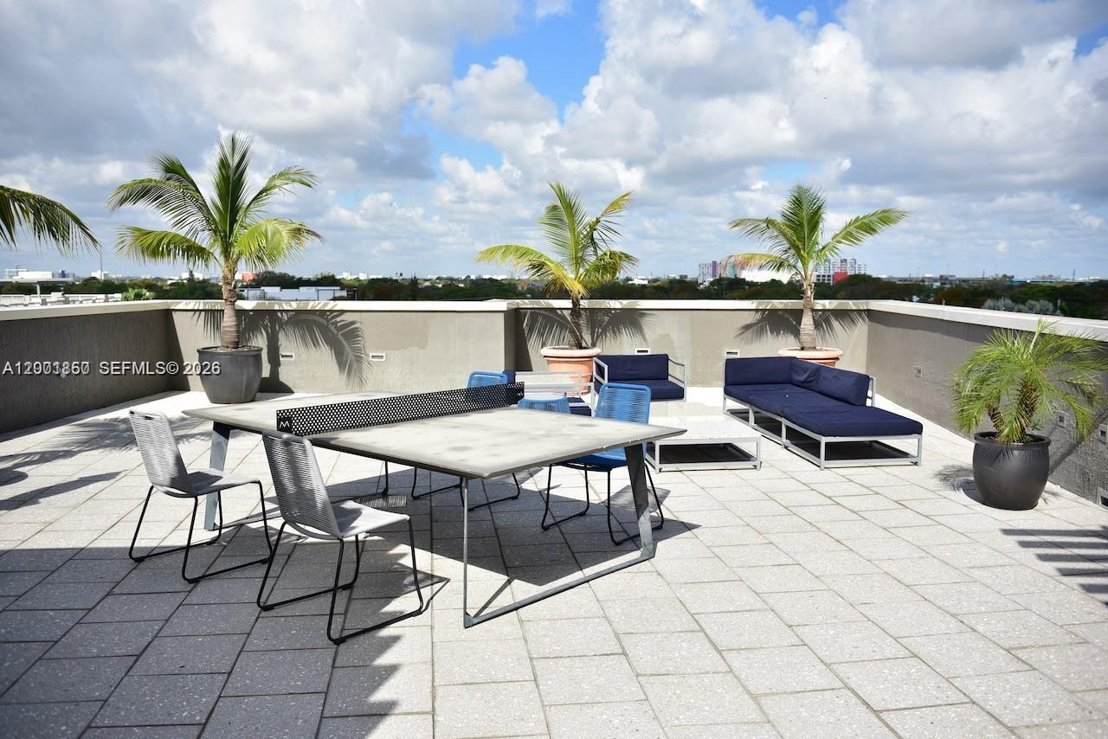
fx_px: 893
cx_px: 554
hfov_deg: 63.6
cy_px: 370
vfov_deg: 45.0
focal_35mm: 29
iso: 125
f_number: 3.2
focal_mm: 29
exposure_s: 1/1600
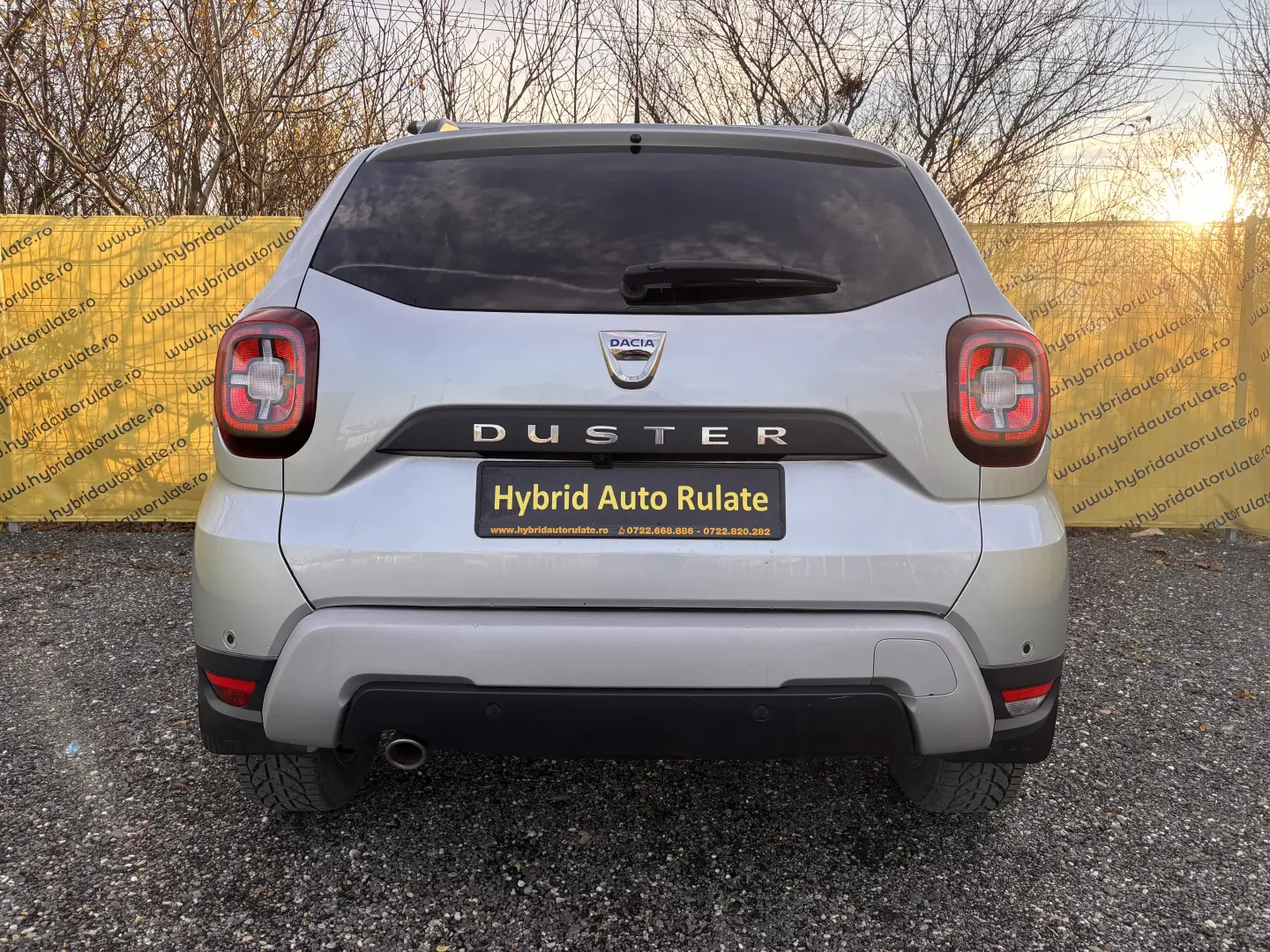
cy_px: 476
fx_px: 954
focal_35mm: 26
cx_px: 635
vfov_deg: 53.1
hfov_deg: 67.3
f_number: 1.6
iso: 50
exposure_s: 1/559
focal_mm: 5.96
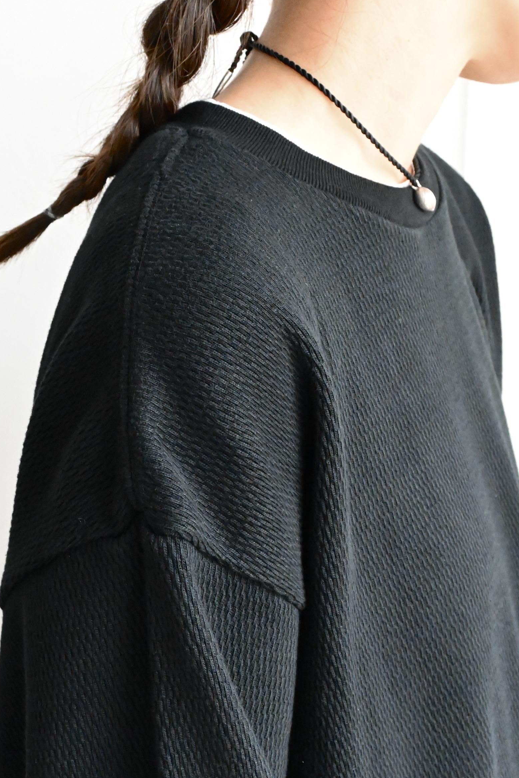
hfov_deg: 23.4
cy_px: 441
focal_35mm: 58
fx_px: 1252
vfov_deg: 34.5
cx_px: 282
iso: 12800
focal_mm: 32.5
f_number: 8
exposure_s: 1/250
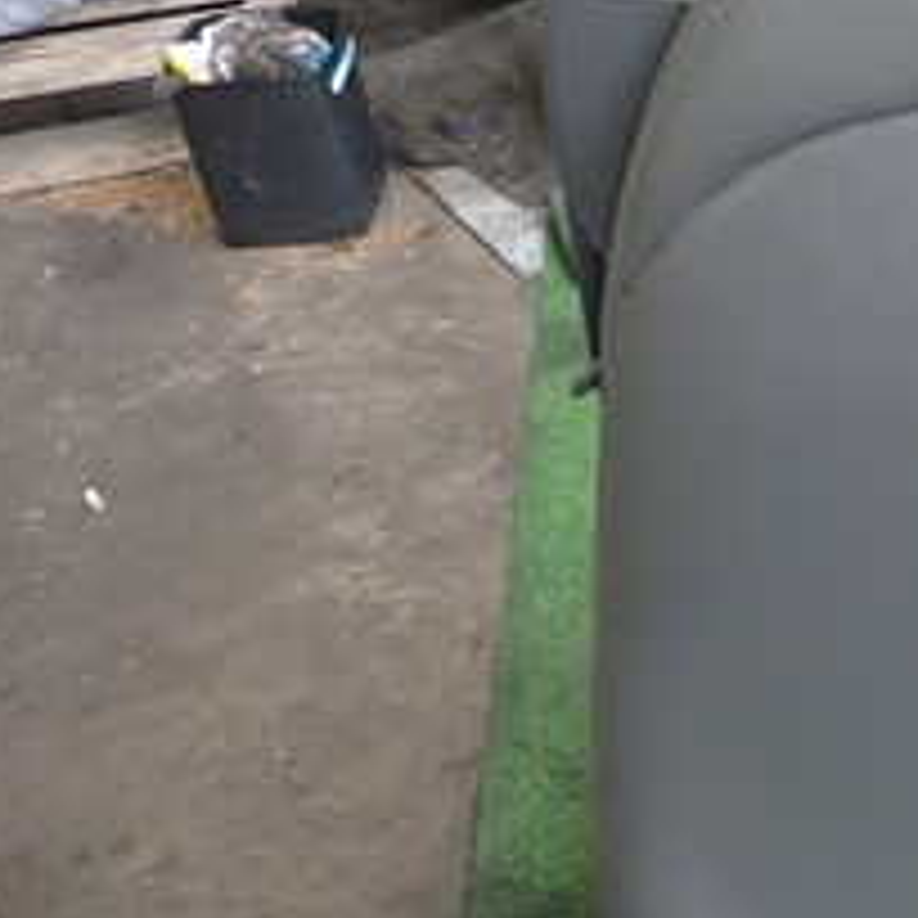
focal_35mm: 65
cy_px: 644
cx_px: 1035
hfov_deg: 24.5
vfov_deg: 26.3
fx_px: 1950
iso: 200
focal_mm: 4.5
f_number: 2
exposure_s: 1/60
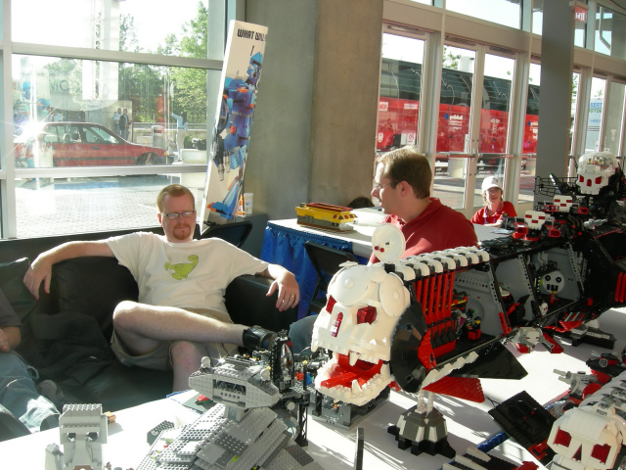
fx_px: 651
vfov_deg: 39.7
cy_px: 235
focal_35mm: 36
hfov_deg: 51.4
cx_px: 313
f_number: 4.3
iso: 64
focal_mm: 7.5
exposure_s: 1/97.8
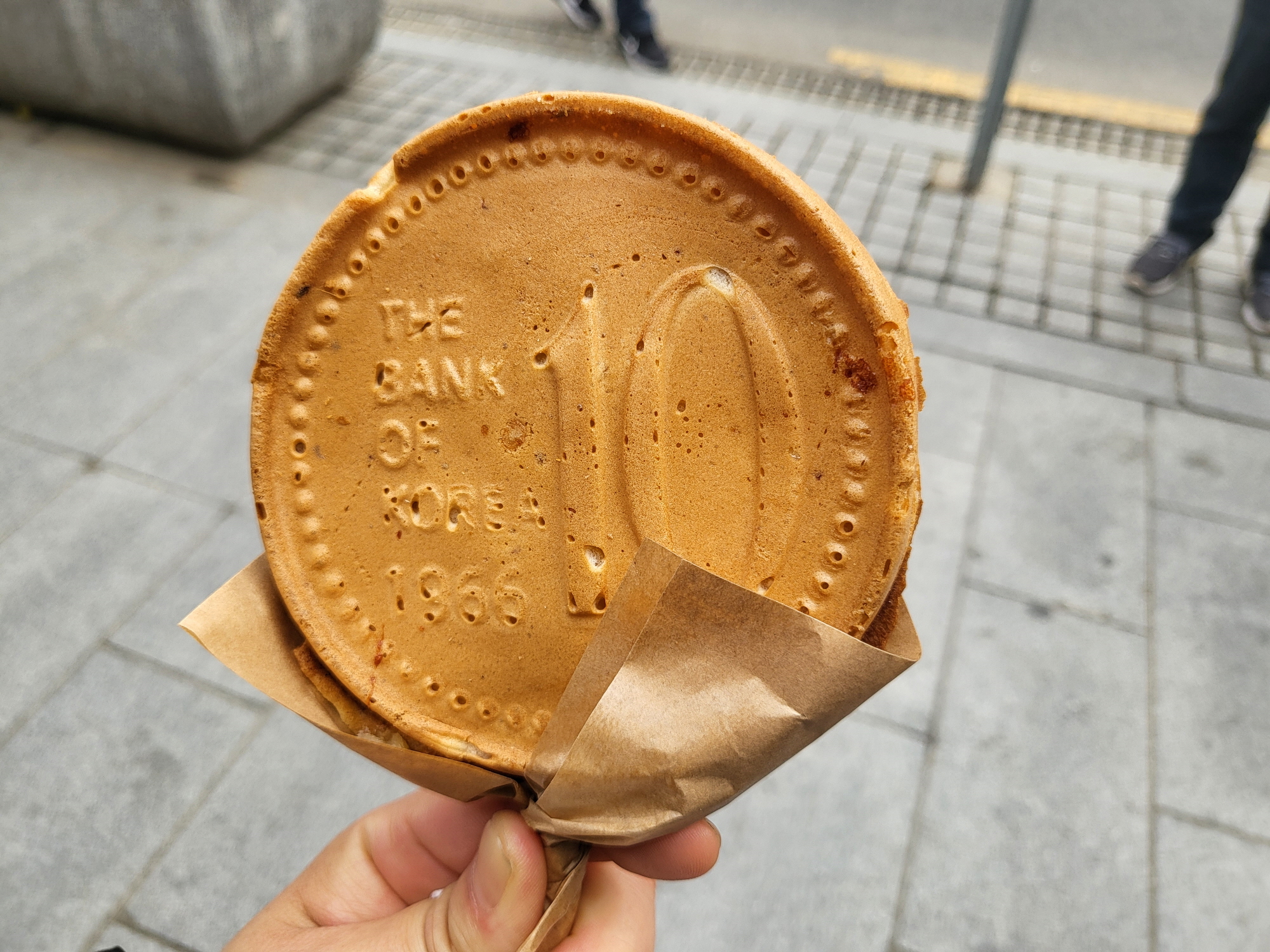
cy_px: 476
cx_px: 635
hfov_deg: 67.3
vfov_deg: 53.1
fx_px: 954
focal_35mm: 26
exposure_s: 1/545
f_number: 1.8
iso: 50
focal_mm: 4.25
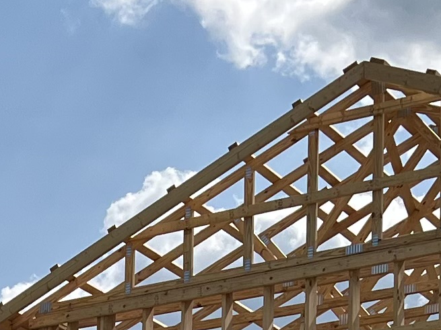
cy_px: 714
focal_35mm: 160
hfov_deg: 12.3
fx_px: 2038
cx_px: 38
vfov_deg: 8.7
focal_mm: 5.7
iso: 50
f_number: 1.5
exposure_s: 1/6579
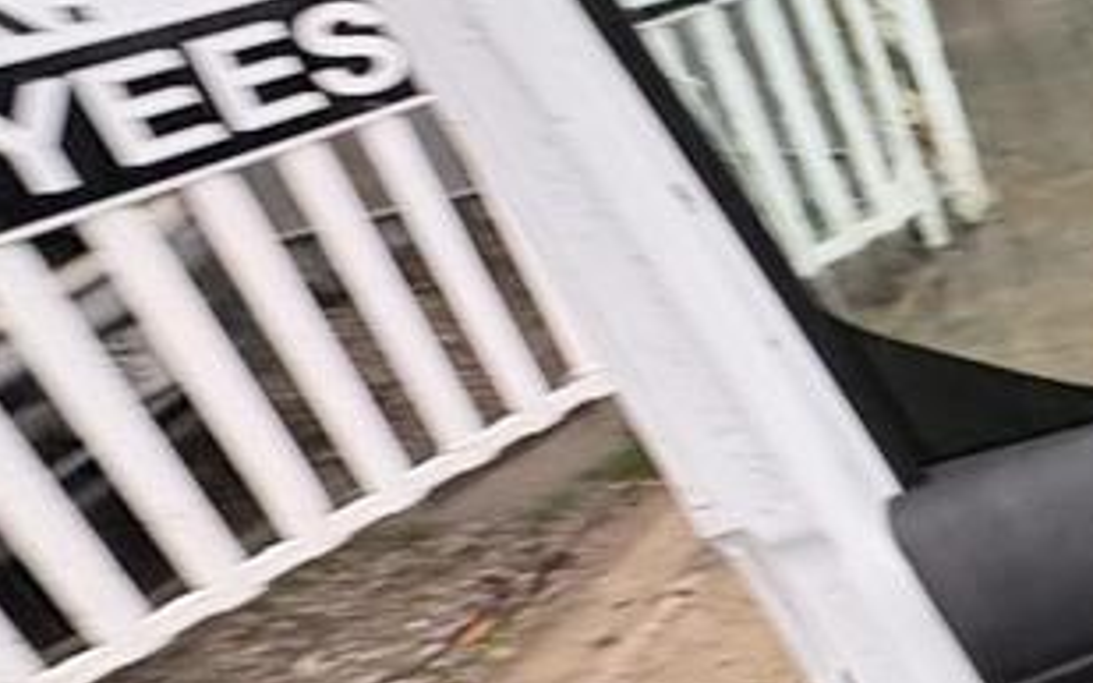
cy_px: 198
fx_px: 1281
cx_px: 1486
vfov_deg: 29.5
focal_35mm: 43
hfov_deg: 32.2
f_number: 2.2
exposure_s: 1/60
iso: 250
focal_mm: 2.22
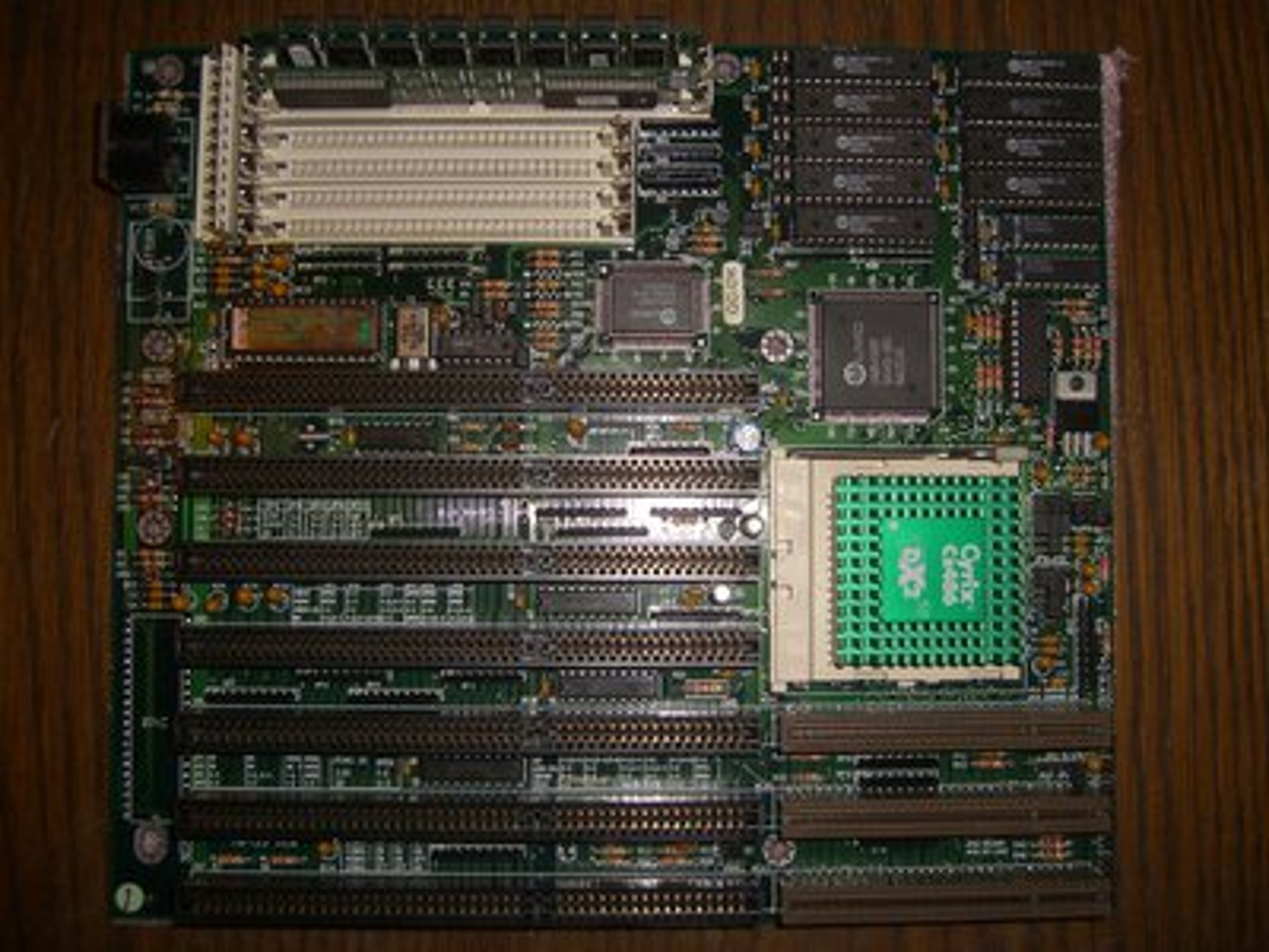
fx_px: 1393
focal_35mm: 38
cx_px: 634
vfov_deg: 37.7
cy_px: 476
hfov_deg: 49.0
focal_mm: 7.9
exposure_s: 1/60
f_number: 2.8
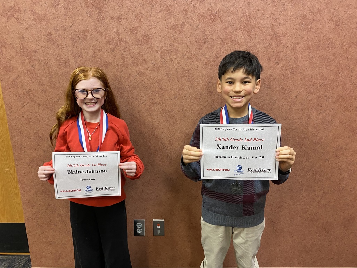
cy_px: 134
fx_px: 268
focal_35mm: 26
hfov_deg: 67.3
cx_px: 178
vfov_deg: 53.1
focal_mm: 4.25
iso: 320
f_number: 1.8
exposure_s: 1/60
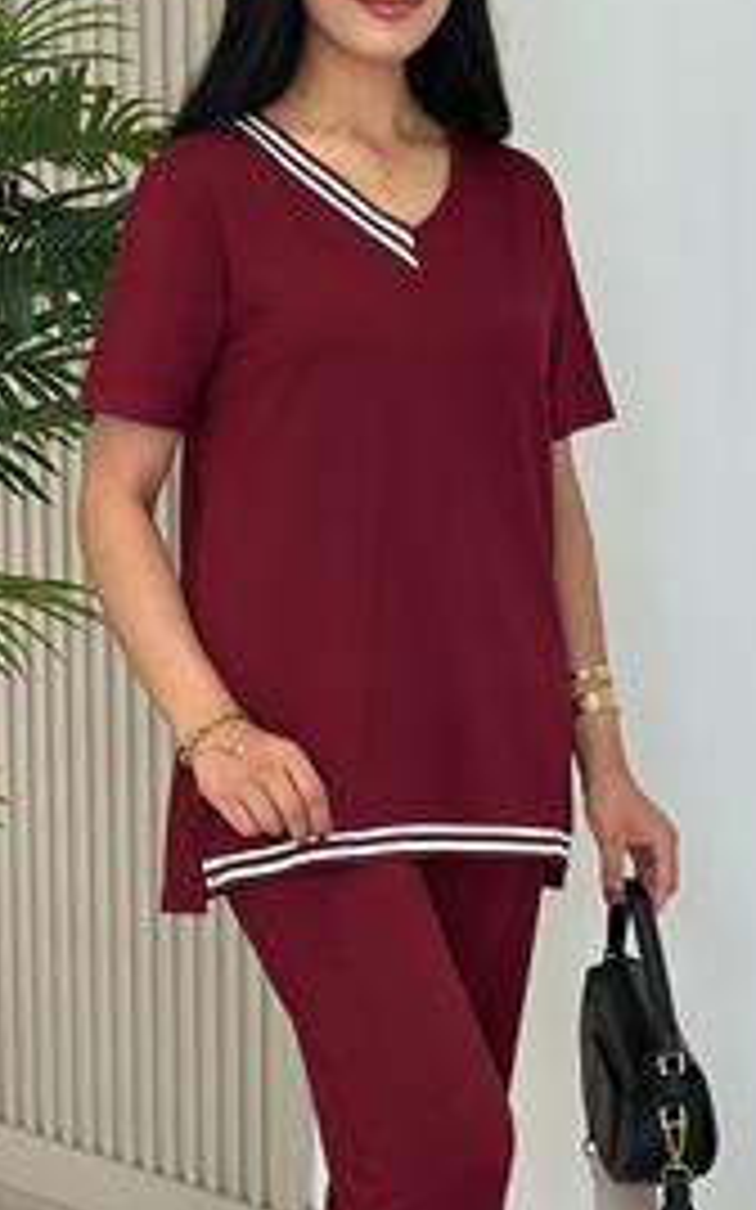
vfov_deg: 20.6
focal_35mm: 101
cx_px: 428
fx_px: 3331
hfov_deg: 12.9
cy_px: 699
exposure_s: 1/276
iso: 80
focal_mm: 6.86
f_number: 1.78
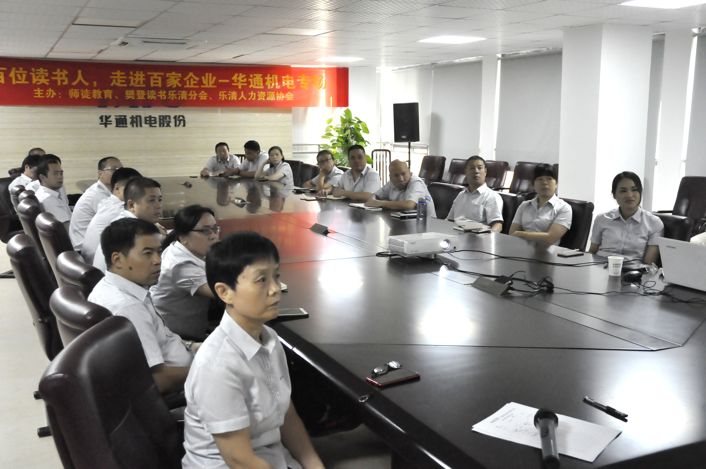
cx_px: 353
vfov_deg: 35.4
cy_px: 234
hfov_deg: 51.3
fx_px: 735
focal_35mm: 38
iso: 3200
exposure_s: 1/100
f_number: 5
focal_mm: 25
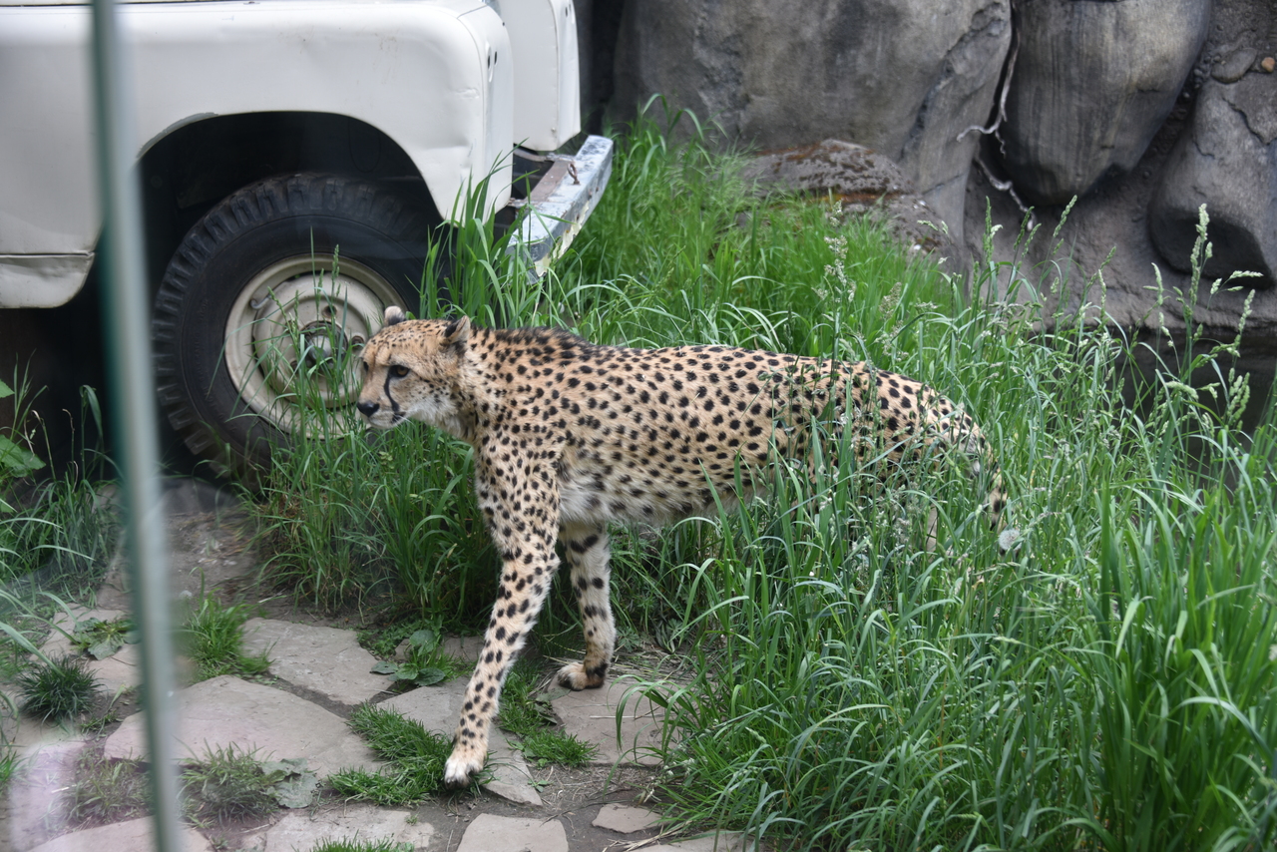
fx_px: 1951
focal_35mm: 55
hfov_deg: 36.2
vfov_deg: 24.6
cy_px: 426
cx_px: 638
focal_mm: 55
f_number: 5
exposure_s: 1/125
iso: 100
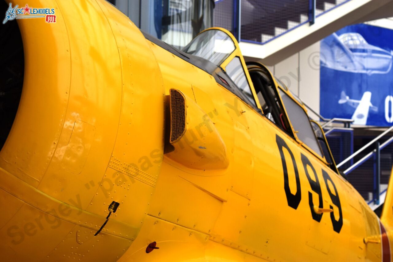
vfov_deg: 18.9
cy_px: 131
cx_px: 196
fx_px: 786
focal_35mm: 72
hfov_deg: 28.1
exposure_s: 1/250
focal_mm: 48
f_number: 8
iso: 400
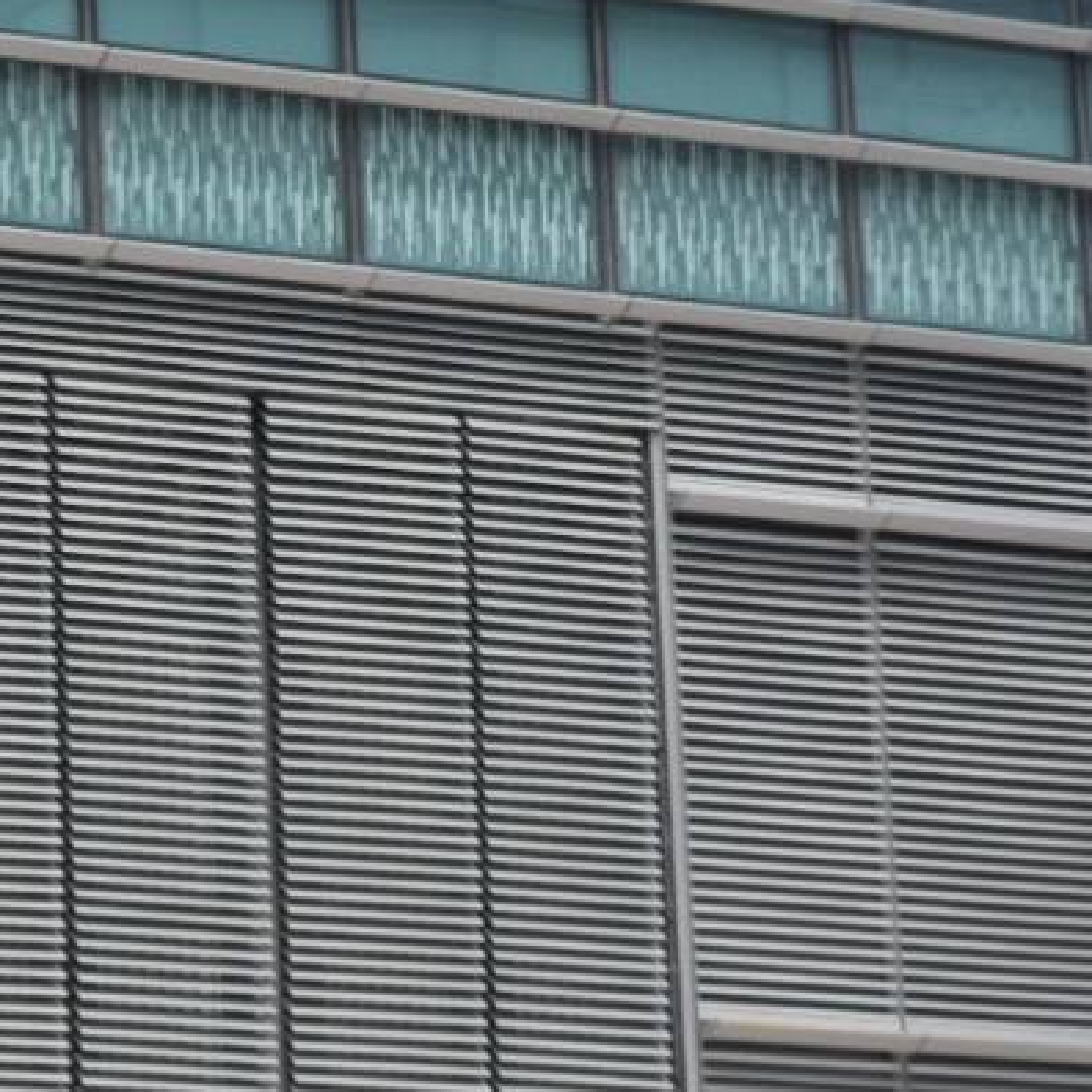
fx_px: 8923
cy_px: 229
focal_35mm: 250
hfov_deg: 6.9
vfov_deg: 7.0
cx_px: -248
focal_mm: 48
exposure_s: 1/250
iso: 220
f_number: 8
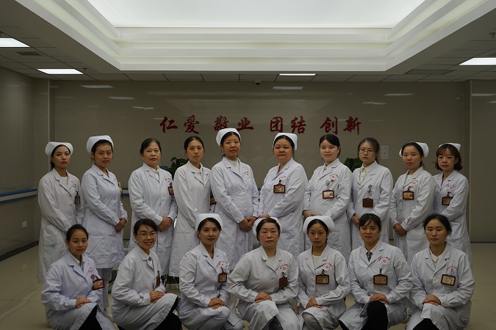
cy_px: 165
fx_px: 579
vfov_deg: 31.9
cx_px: 248
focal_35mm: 42
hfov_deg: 46.4
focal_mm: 42
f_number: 4.5
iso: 200
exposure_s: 1/160
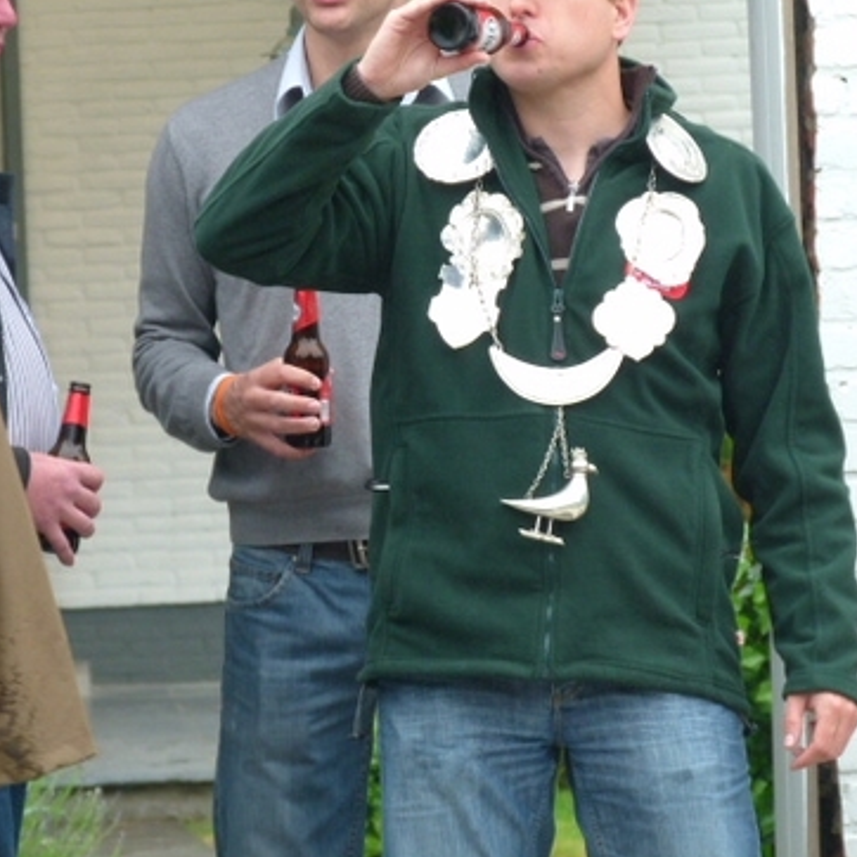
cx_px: 298
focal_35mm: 344
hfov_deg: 5.1
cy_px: 331
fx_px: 9635
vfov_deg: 5.1
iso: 100
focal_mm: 42.2
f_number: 3.9
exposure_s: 1/80
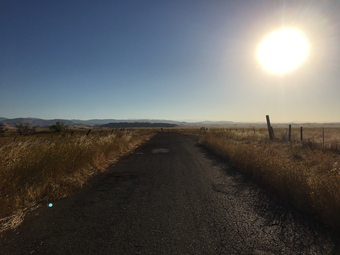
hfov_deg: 61.7
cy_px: 128
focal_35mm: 29
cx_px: 170
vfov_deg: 48.2
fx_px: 285
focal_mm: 4.15
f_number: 2.2
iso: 25
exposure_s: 1/6410
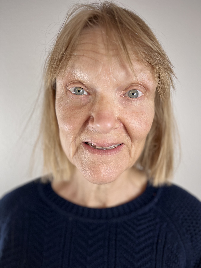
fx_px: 201
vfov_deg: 67.3
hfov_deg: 53.1
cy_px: 134
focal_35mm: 26
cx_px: 100
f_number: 1.6
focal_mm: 5.1
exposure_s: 1/100
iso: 80
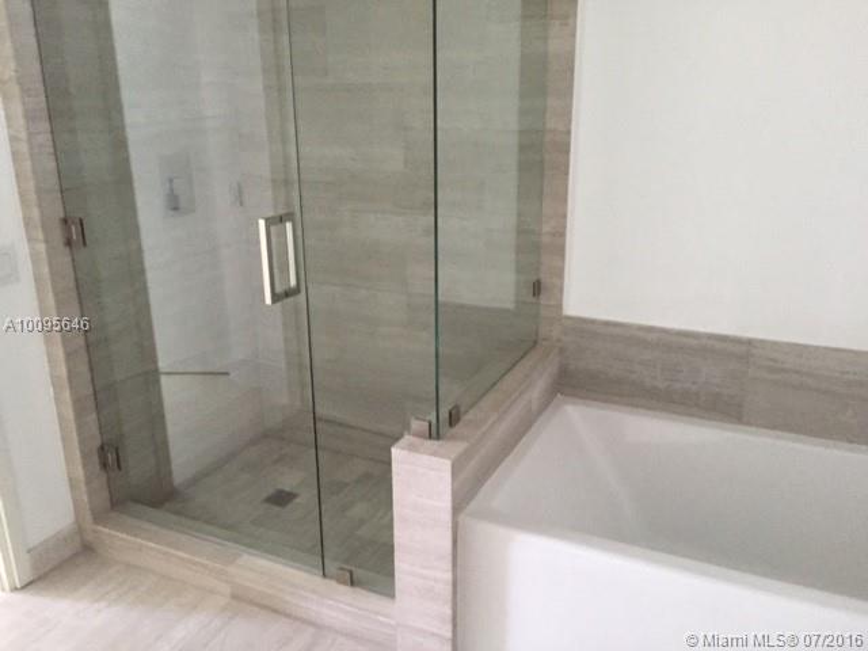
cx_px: 434
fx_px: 727
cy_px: 326
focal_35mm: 29
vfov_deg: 48.2
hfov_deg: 61.7
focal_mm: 4.15
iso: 250
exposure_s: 1/20
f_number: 2.2
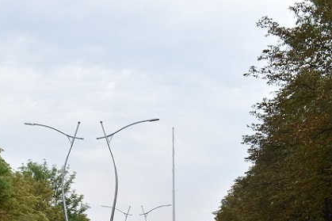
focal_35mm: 81
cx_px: 103
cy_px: 198
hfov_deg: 24.9
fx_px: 747
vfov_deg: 16.6
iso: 200
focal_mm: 30
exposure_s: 1/320
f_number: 9
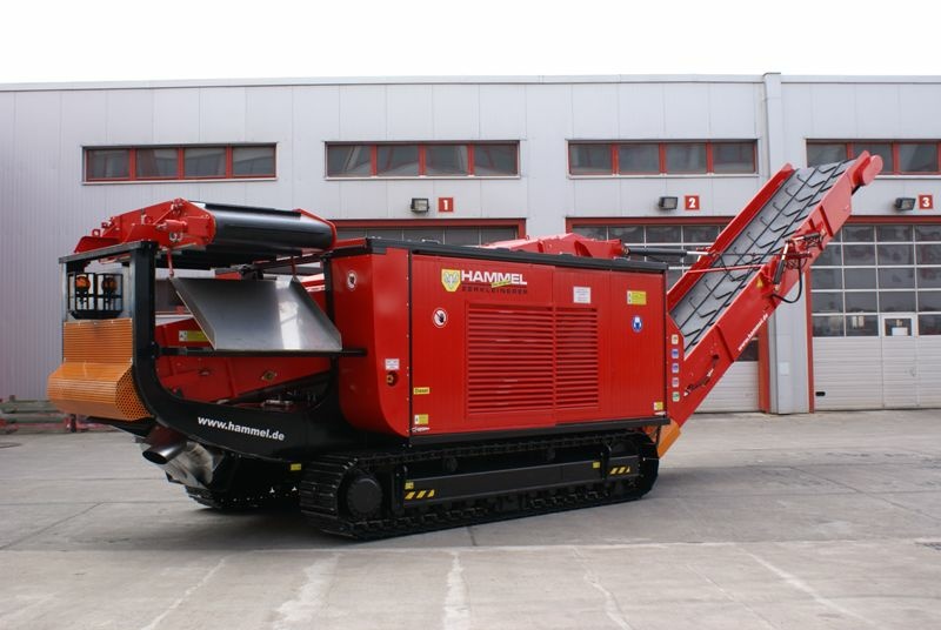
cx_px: 470
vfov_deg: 34.3
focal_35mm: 39
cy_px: 315
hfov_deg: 49.5
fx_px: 1021
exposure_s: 1/80
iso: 100
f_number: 8
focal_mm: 26
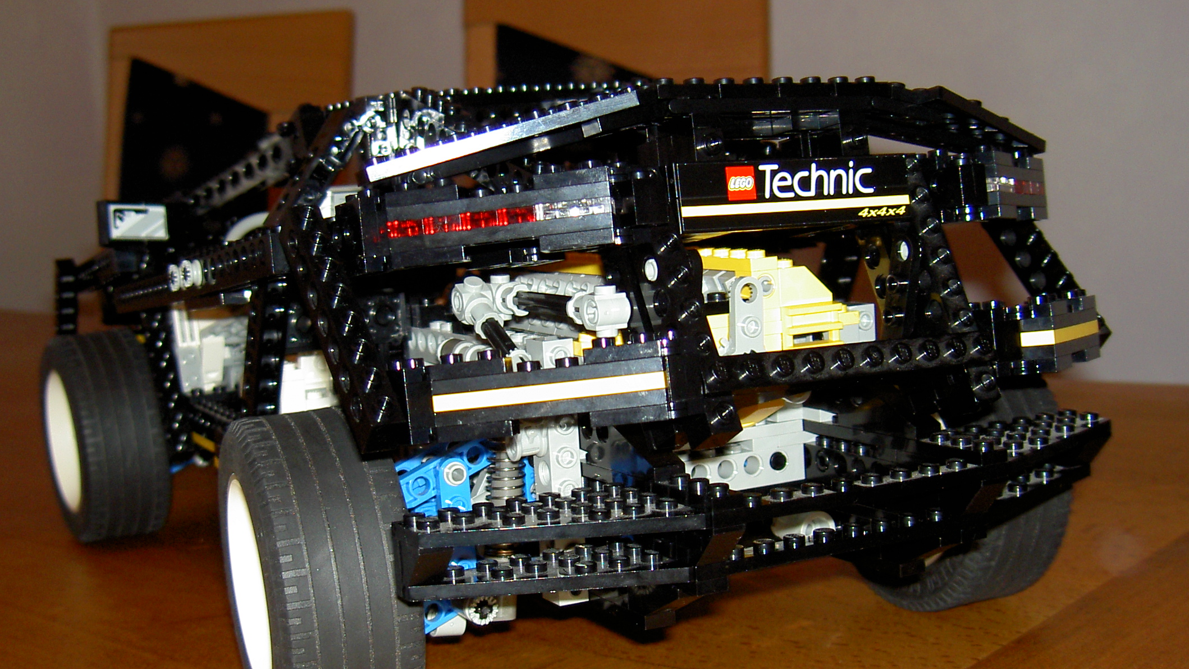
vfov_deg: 23.0
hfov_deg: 39.8
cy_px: 397
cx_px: 530
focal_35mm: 52
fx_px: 1639
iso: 100
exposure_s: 1/59.5
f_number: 2.8
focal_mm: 8
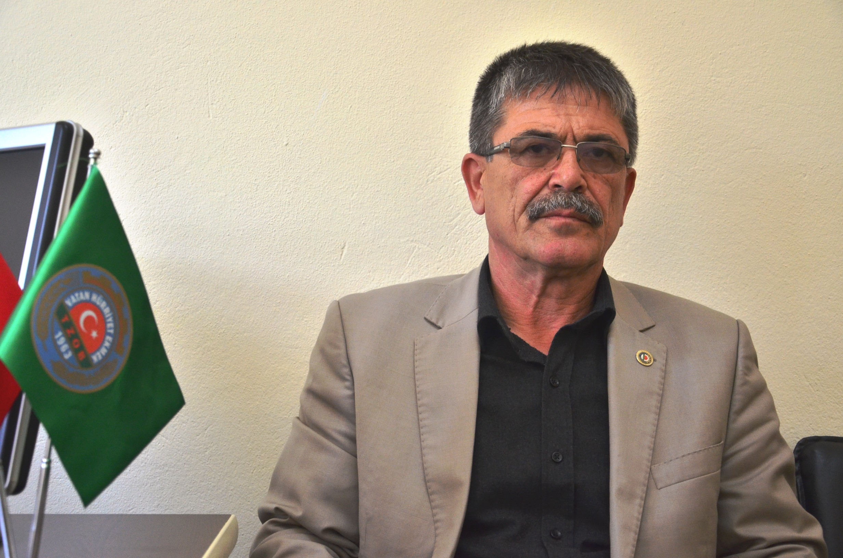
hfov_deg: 33.5
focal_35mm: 60
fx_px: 1402
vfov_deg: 22.5
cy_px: 279
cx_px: 422
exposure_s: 1/100
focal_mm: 40
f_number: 5
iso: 1000
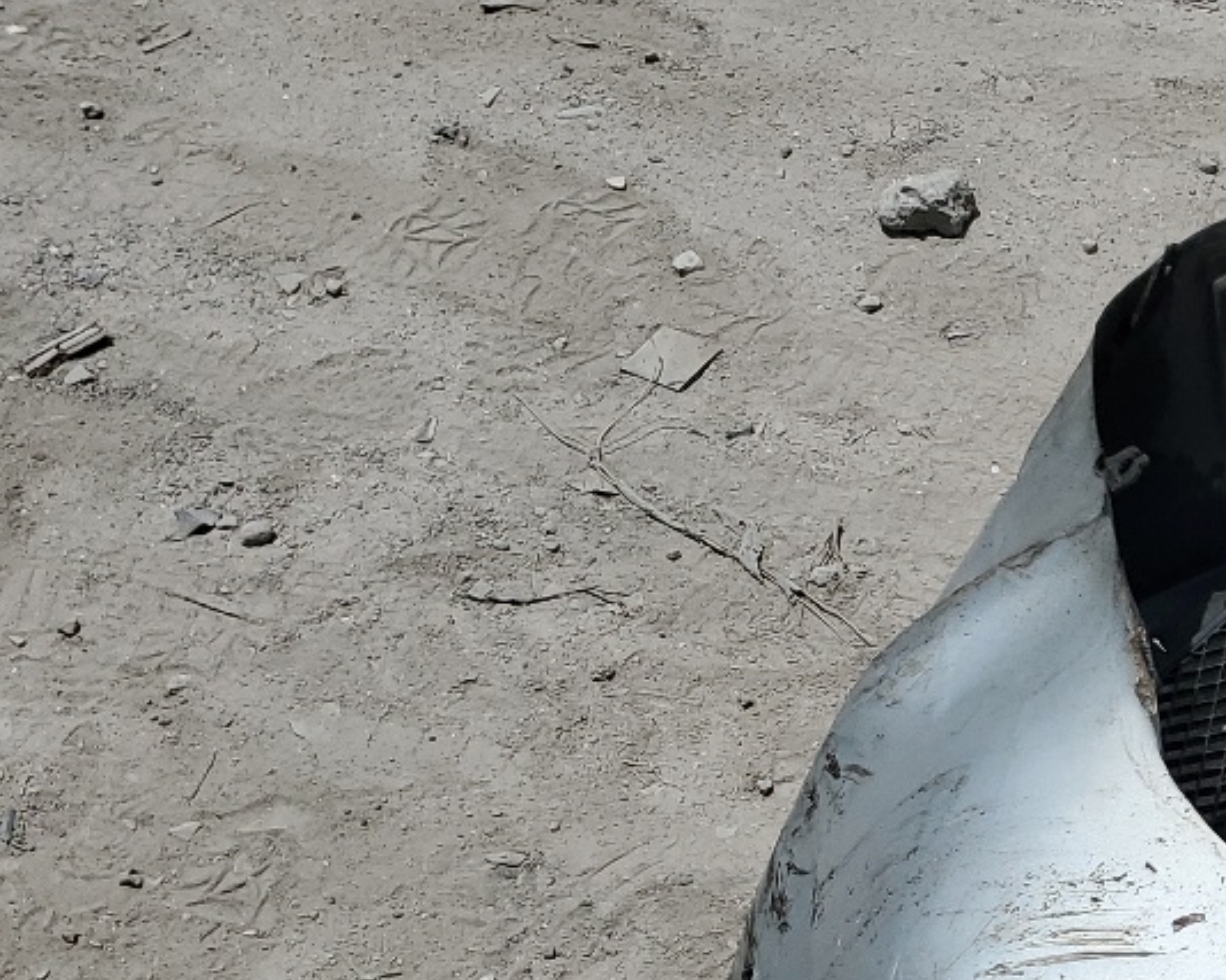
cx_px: 1506
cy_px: 806
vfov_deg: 19.9
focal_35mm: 76
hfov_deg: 22.8
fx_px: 2757
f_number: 1.5
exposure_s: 1/10000
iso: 51
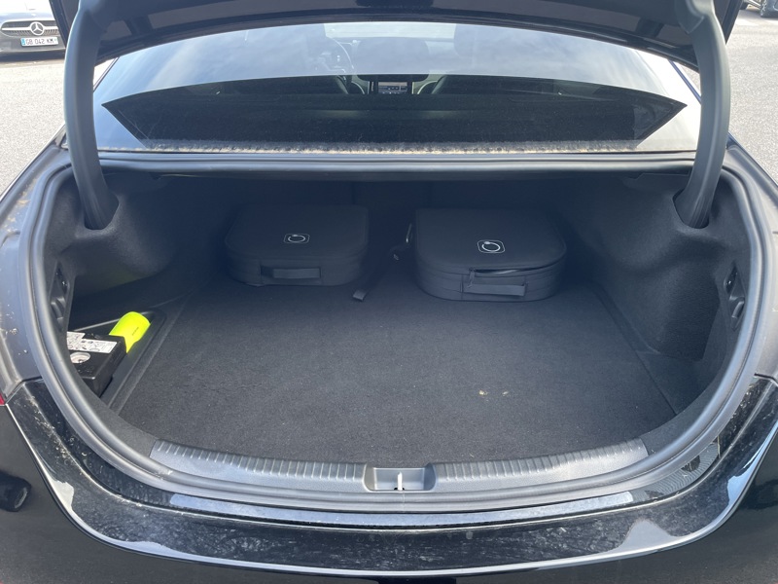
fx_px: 584
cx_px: 389
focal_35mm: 26
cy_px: 292
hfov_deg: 67.3
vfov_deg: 53.1
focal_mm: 4.2
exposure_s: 1/114
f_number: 1.6
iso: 125
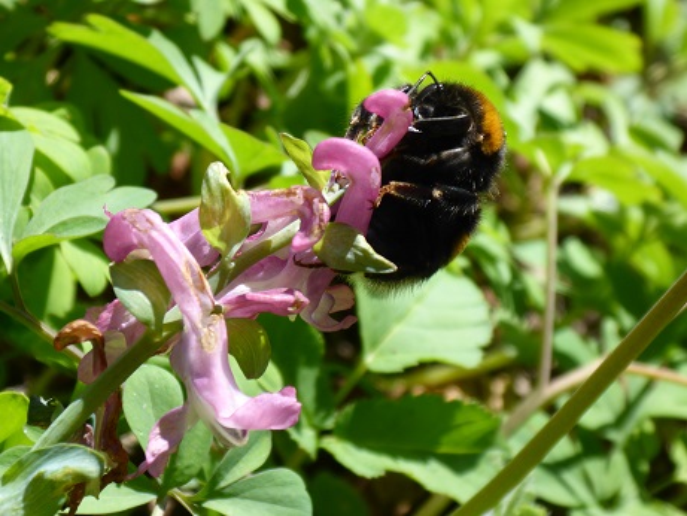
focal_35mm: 125
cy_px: 258
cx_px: 344
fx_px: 2481
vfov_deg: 11.9
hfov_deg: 15.8
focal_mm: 20.3
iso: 100
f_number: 5.8
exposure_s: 1/160
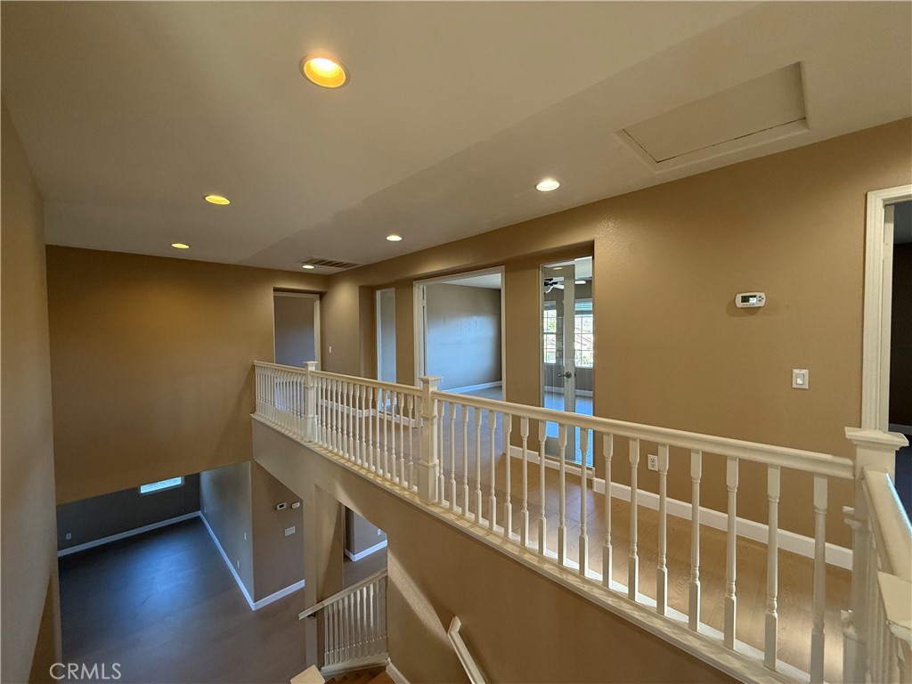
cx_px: 456
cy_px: 342
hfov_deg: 102.1
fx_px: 369
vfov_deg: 85.7
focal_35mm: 14
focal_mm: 2.22
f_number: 2.2
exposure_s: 1/120
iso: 250
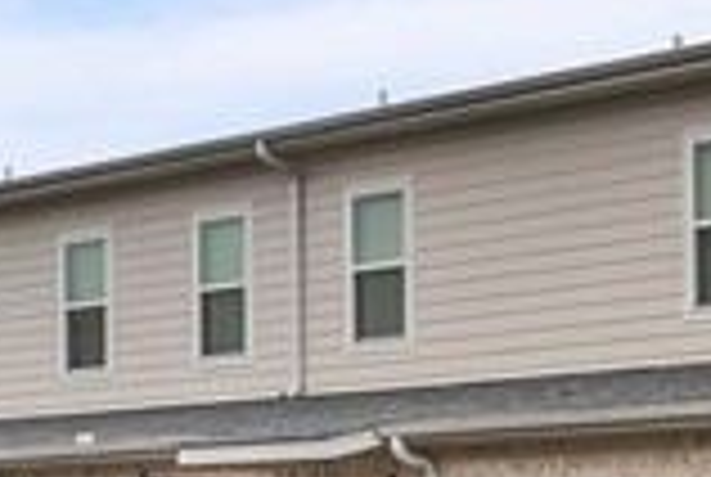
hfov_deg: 18.4
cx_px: 1112
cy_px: 580
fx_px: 1900
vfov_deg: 13.9
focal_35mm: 96
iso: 200
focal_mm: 14
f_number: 4
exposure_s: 1/160
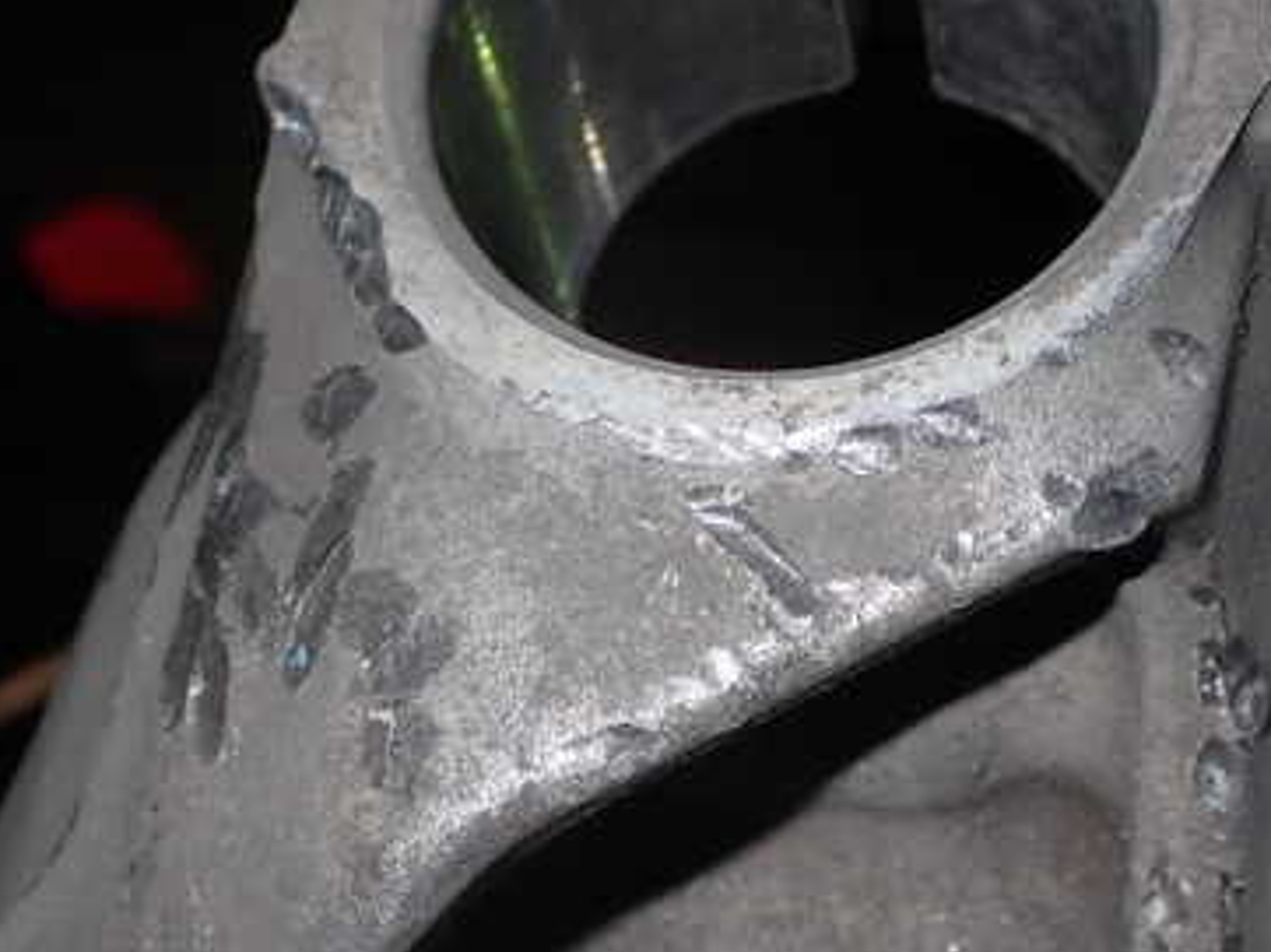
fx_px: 2495
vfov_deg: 21.6
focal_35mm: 68
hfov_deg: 28.5
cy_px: 478
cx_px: 762
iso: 200
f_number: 8
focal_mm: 7.31
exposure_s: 1/40
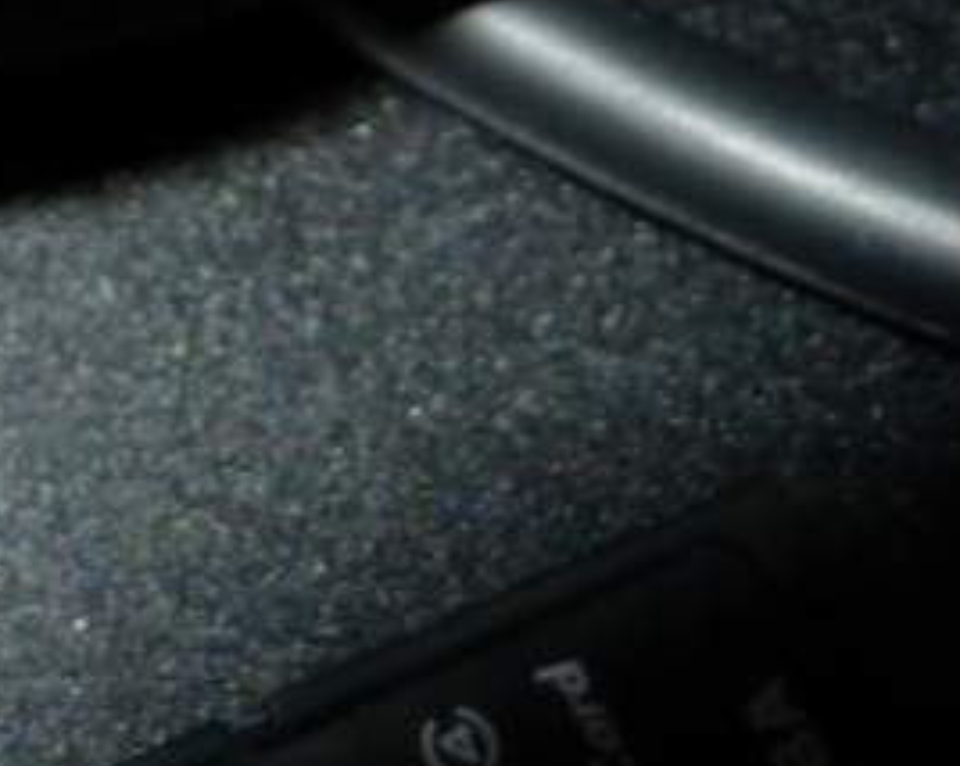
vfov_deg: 9.5
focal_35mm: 140
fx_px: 3975
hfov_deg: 12.7
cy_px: -1213
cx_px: -713
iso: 80
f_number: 2.8
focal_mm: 5.1
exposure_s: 1/60
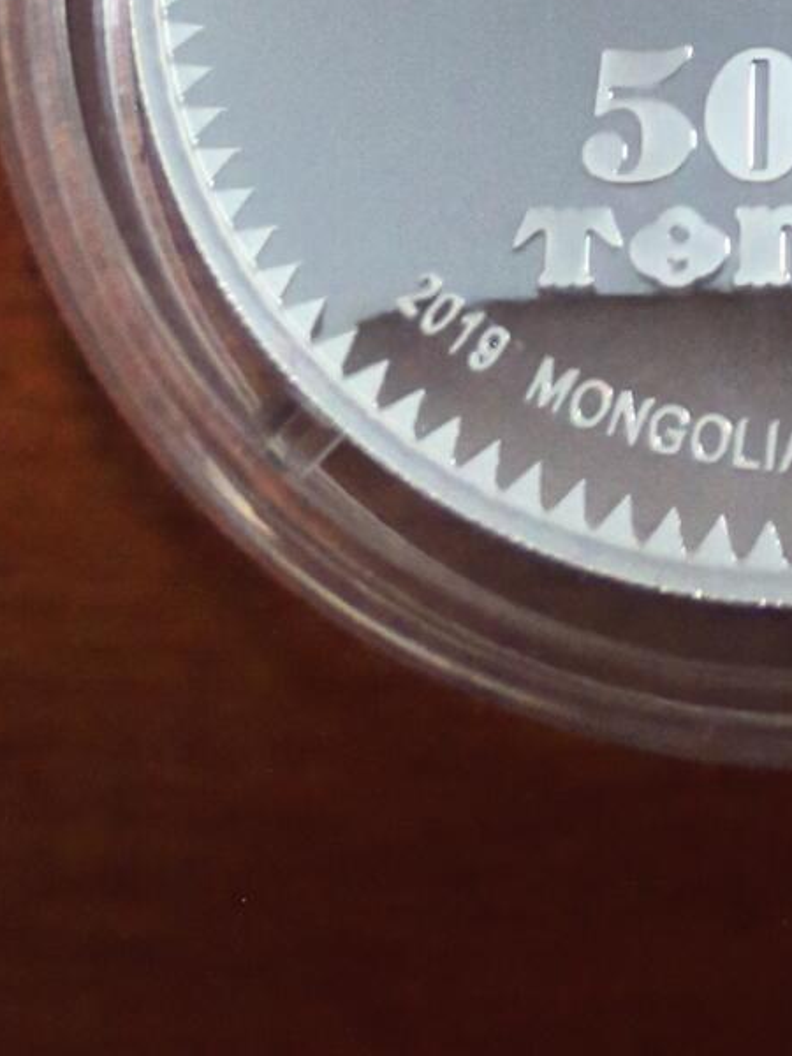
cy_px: -49
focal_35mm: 72
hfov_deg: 19.8
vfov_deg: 25.4
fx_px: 2196
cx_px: 813
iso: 250
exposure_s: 1/33.3
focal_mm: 1.68
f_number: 2.2
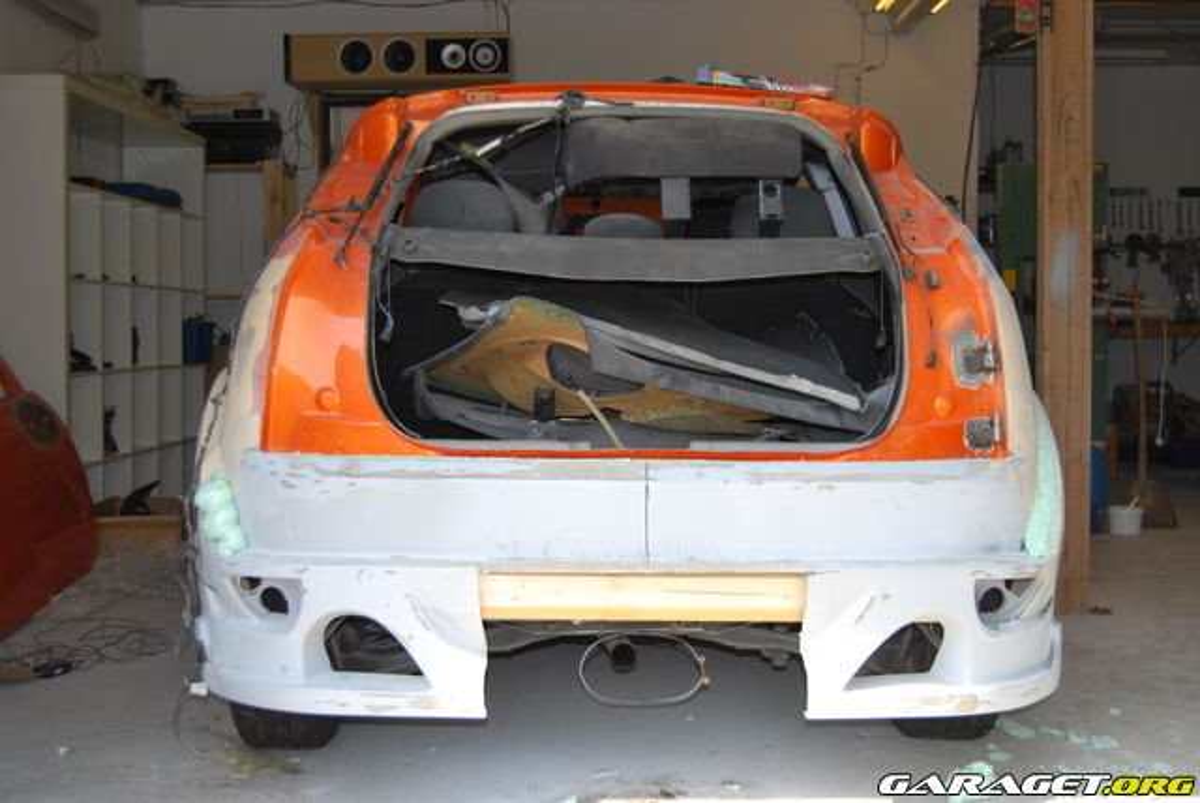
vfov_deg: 29.9
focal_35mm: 45
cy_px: 402
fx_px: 1501
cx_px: 600
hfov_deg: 43.6
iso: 100
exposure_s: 1/200
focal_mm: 30
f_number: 4.2
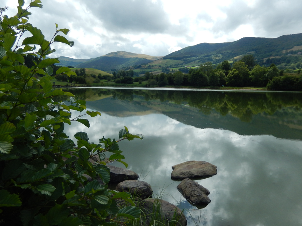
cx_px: 159
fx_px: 253
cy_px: 104
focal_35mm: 29
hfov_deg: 61.6
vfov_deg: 48.2
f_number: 6.8
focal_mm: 4.5
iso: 125
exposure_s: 1/400
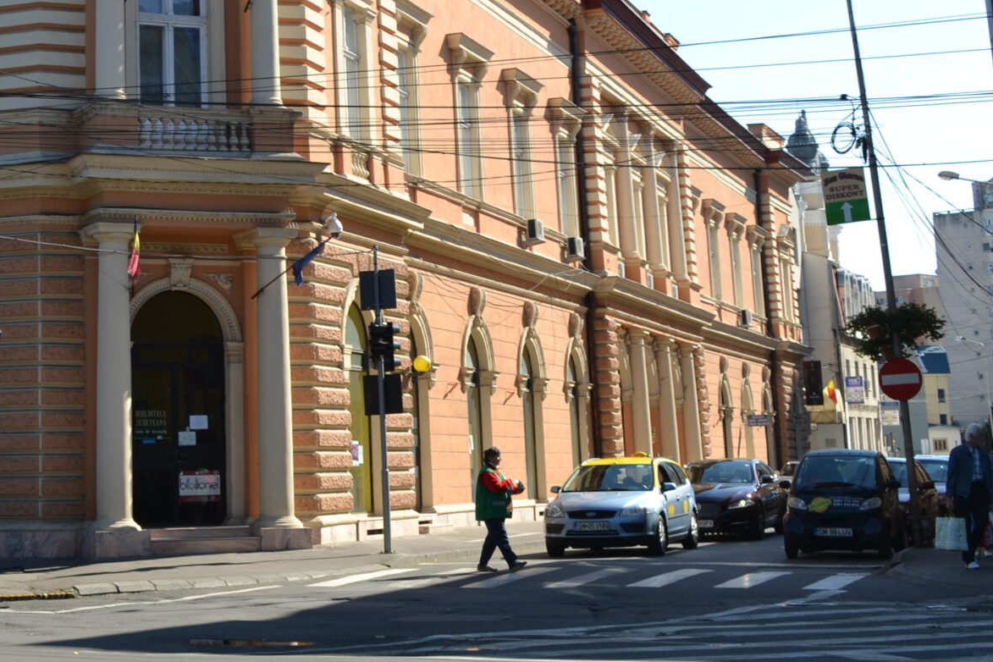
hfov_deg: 27.2
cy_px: 3
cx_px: 127
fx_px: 1986
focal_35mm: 72
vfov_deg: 18.4
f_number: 7.1
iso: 100
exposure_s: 1/200
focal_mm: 22
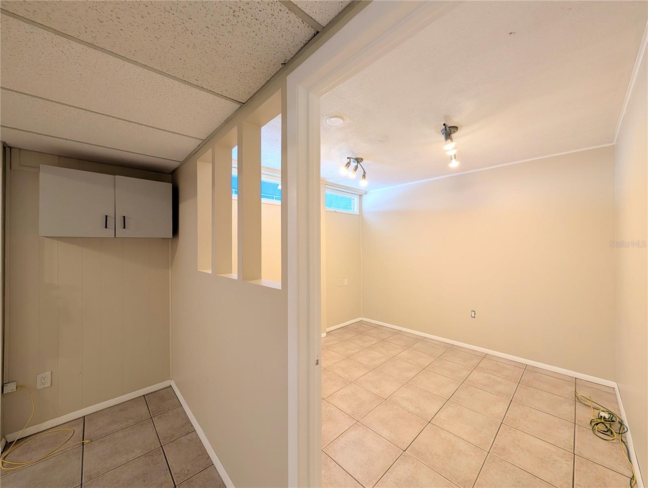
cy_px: 244
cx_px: 324
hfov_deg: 110.5
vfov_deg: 94.6
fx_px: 225
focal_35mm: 12
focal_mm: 2.02
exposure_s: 1/60
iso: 64
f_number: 1.7
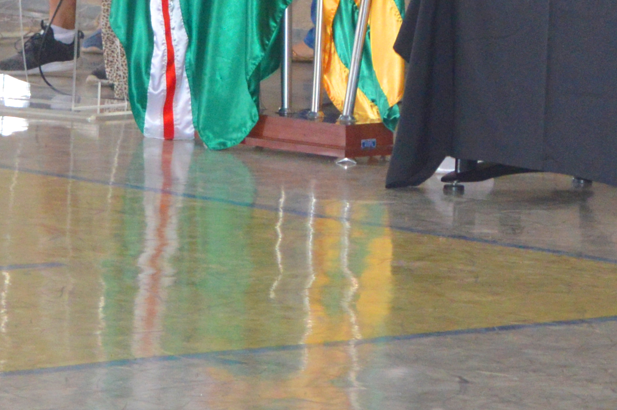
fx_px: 5000
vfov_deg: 4.7
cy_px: -179
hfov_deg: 6.9
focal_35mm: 292
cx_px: 952
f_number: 5.6
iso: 1250
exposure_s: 1/60
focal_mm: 50
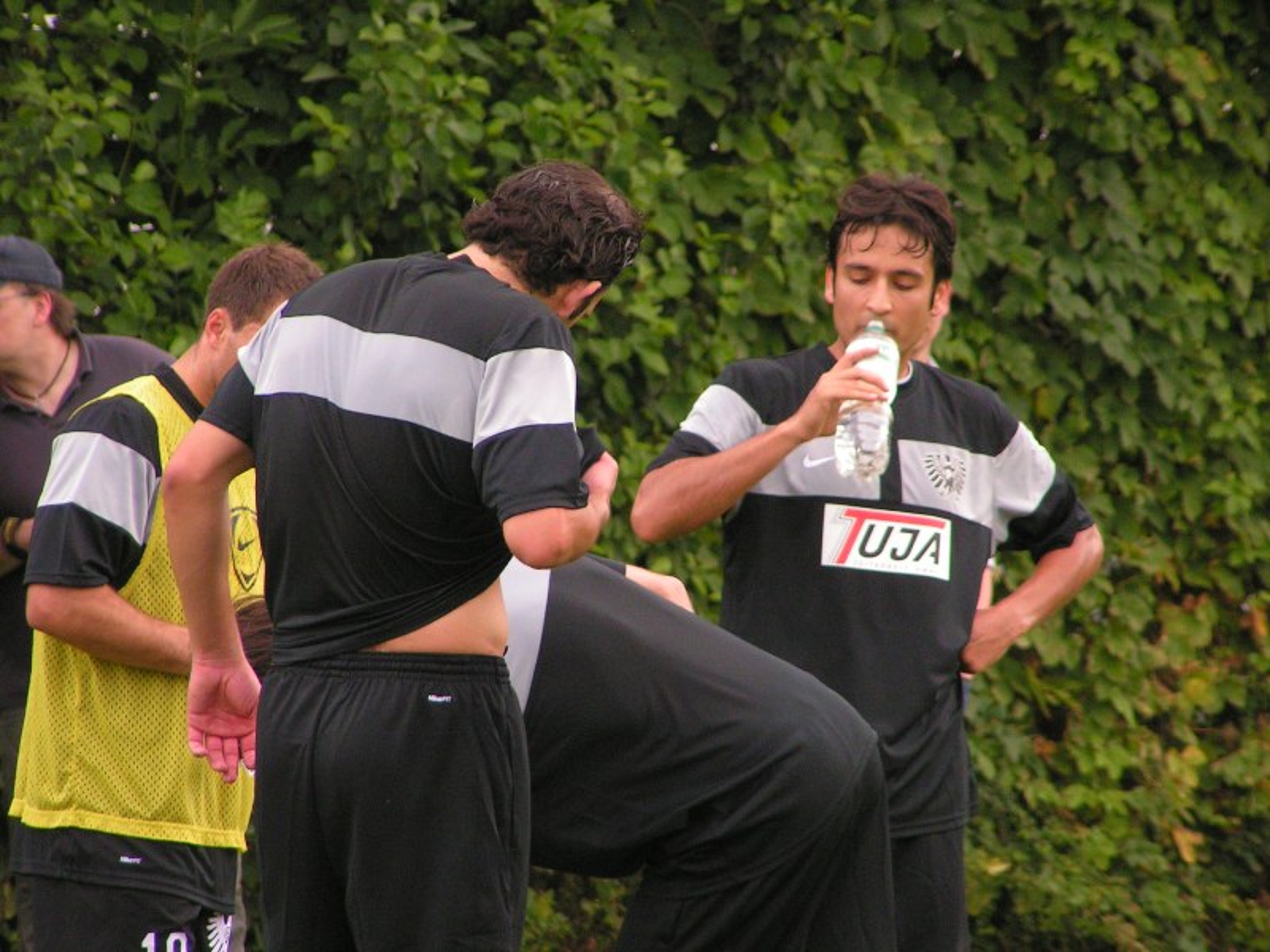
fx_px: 13942
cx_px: 635
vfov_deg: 3.9
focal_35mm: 380
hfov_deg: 5.2
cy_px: 476
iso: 200
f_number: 3.5
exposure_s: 1/400
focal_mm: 58
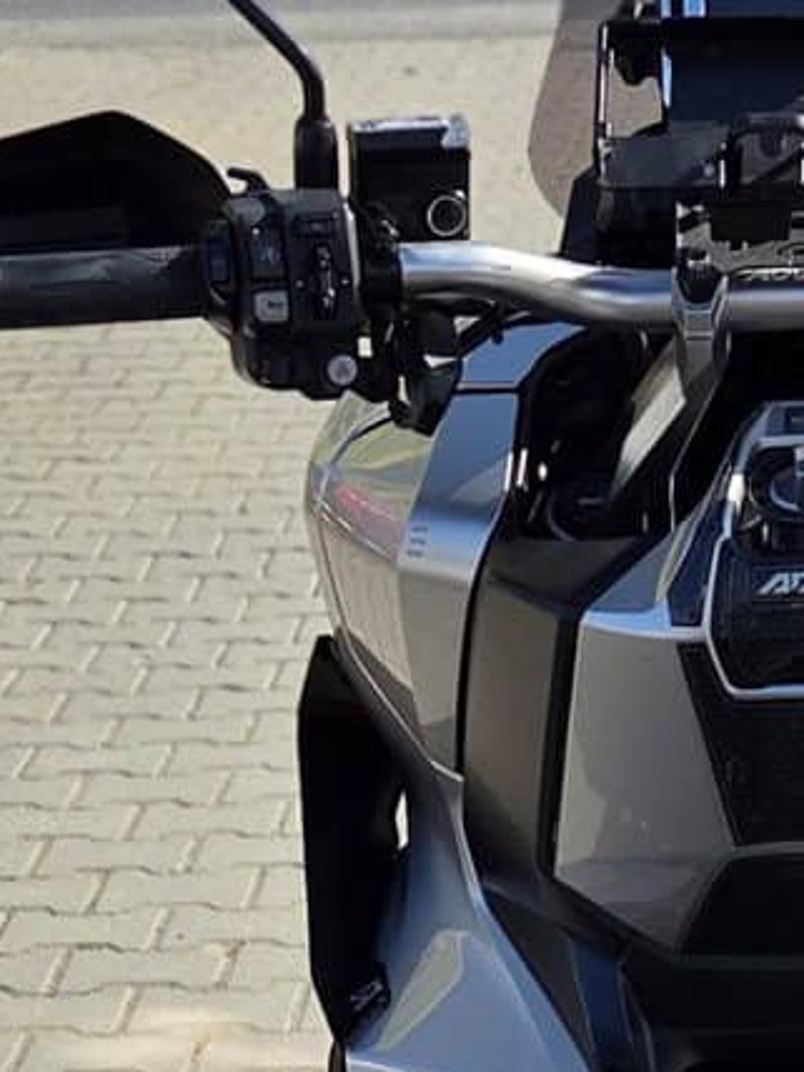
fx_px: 3407
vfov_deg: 16.5
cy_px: 1523
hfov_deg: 13.4
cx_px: 671
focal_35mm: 110
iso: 80
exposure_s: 1/3001
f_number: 1.8
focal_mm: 5.4
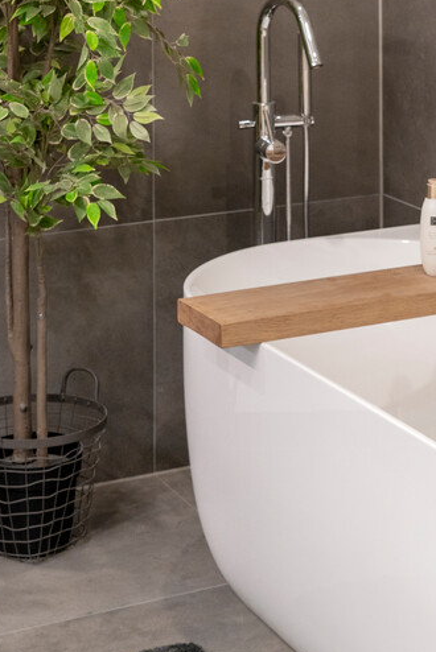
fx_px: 1578
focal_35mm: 87
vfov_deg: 23.2
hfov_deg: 15.7
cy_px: 446
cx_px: 285
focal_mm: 42
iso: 800
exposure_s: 1/20
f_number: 5.6
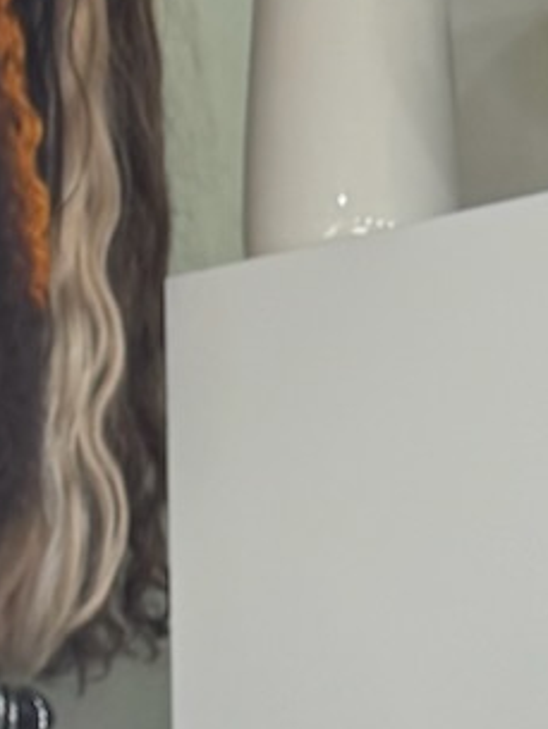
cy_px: 2220
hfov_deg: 9.2
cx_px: 548
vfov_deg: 9.5
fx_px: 3396
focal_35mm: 161
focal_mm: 6.76
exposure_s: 1/120
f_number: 1.78
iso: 100
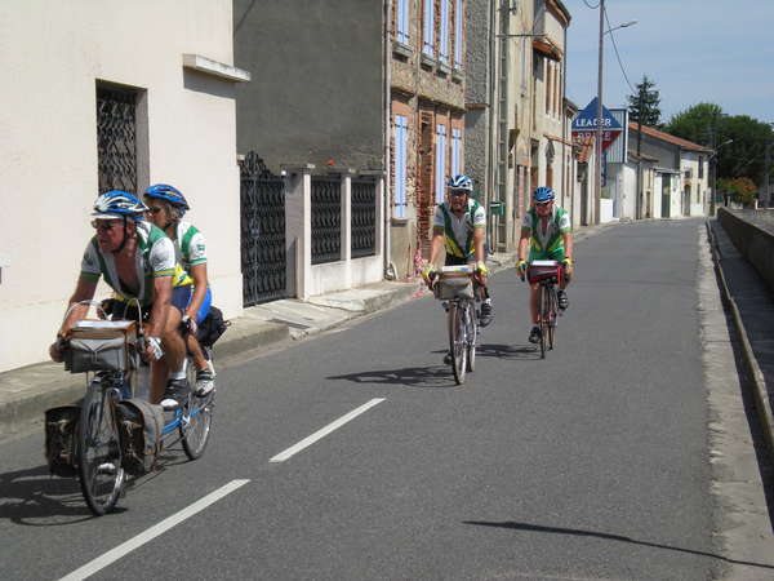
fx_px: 1655
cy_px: 290
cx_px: 387
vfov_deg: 19.9
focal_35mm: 74
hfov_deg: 26.3
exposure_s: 1/299
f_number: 6.5
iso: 64
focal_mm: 12.3
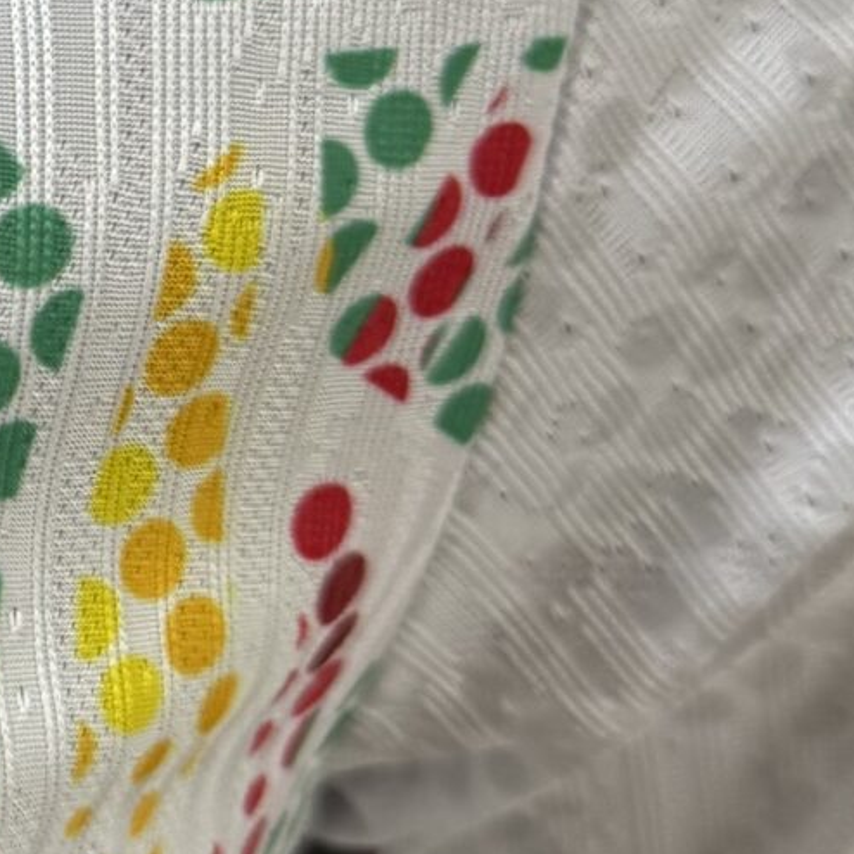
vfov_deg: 15.6
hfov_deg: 14.6
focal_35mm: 110
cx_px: -462
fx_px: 3070
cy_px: 73
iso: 200
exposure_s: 1/104
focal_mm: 6.76
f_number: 1.78
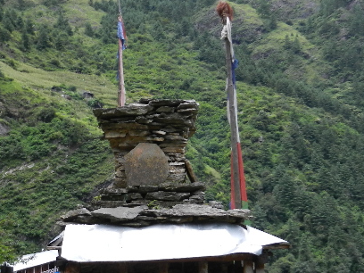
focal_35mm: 49
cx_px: 145
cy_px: 167
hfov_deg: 38.7
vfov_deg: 29.6
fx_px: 515
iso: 160
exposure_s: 1/30
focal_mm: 4.5
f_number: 3.5
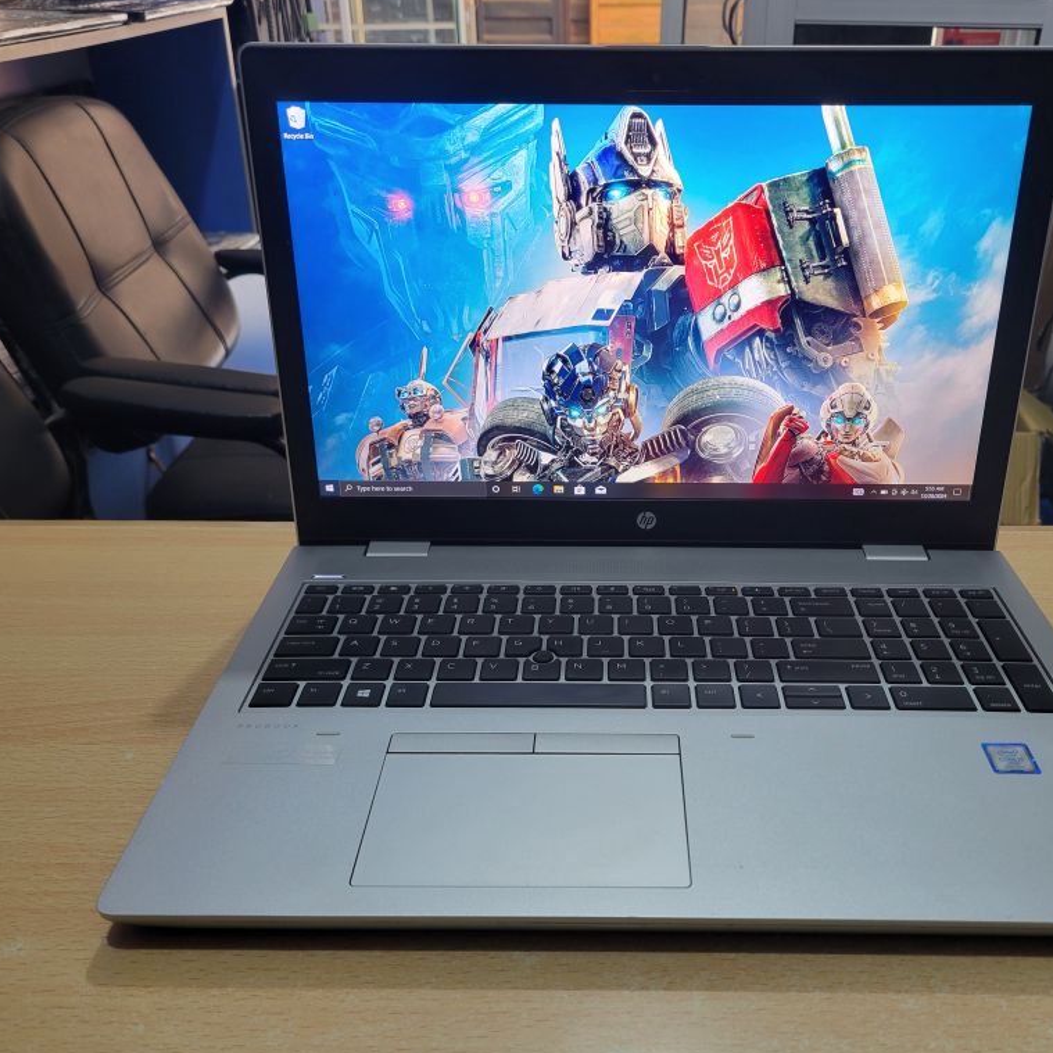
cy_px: 529
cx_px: 599
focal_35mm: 31
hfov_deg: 52.4
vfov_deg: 52.5
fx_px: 1067
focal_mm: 5.4
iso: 80
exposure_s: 1/36
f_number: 1.8
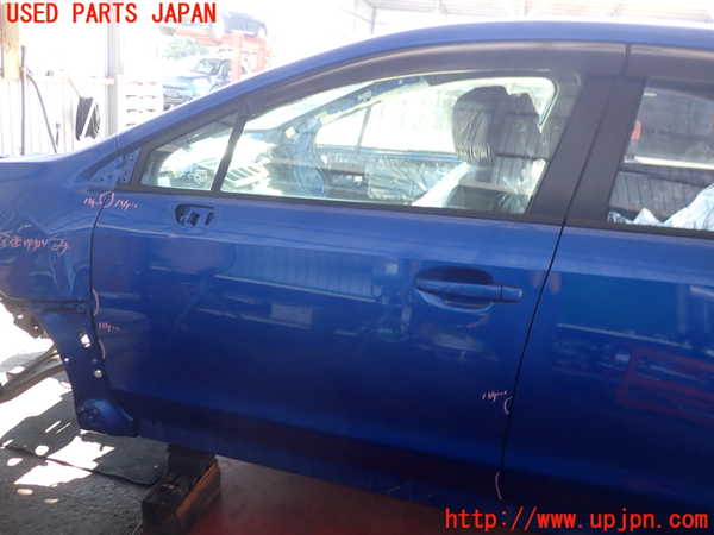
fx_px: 619
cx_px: 357
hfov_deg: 60.0
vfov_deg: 46.8
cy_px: 268
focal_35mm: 30
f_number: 2.3
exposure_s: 1/60
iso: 125
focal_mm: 5.4
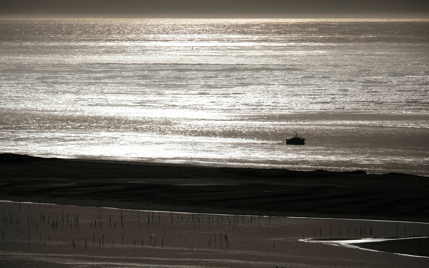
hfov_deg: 6.0
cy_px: 140
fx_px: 4115
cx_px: 215
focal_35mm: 352
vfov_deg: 3.7
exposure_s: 1/1800
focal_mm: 230
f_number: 8
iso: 200
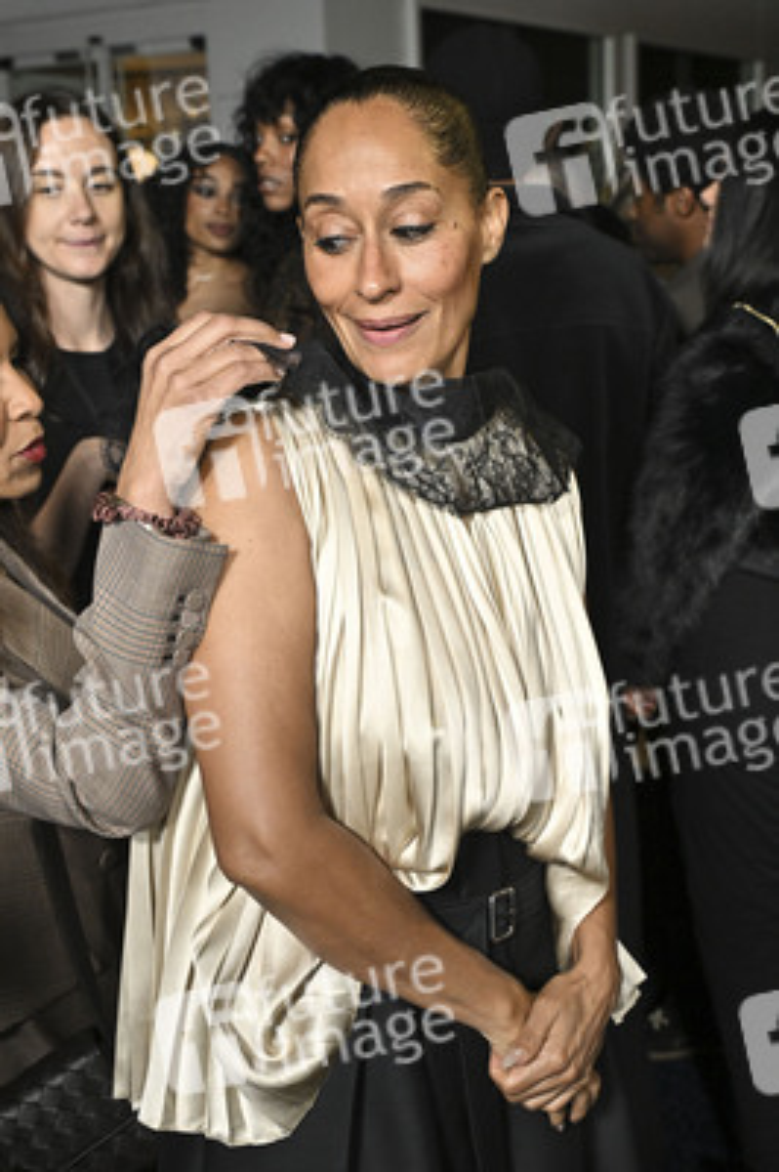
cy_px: 586
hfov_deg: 37.8
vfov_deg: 54.5
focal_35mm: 35
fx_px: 1138
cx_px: 390
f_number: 5.6
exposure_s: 1/320
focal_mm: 35
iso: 2500
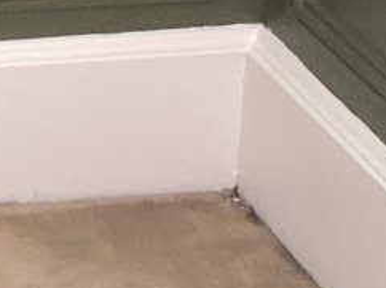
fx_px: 2161
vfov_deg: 7.4
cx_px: -336
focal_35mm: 194
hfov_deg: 9.6
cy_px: -211
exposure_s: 1/25
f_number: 2.4
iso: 320
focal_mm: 3.3
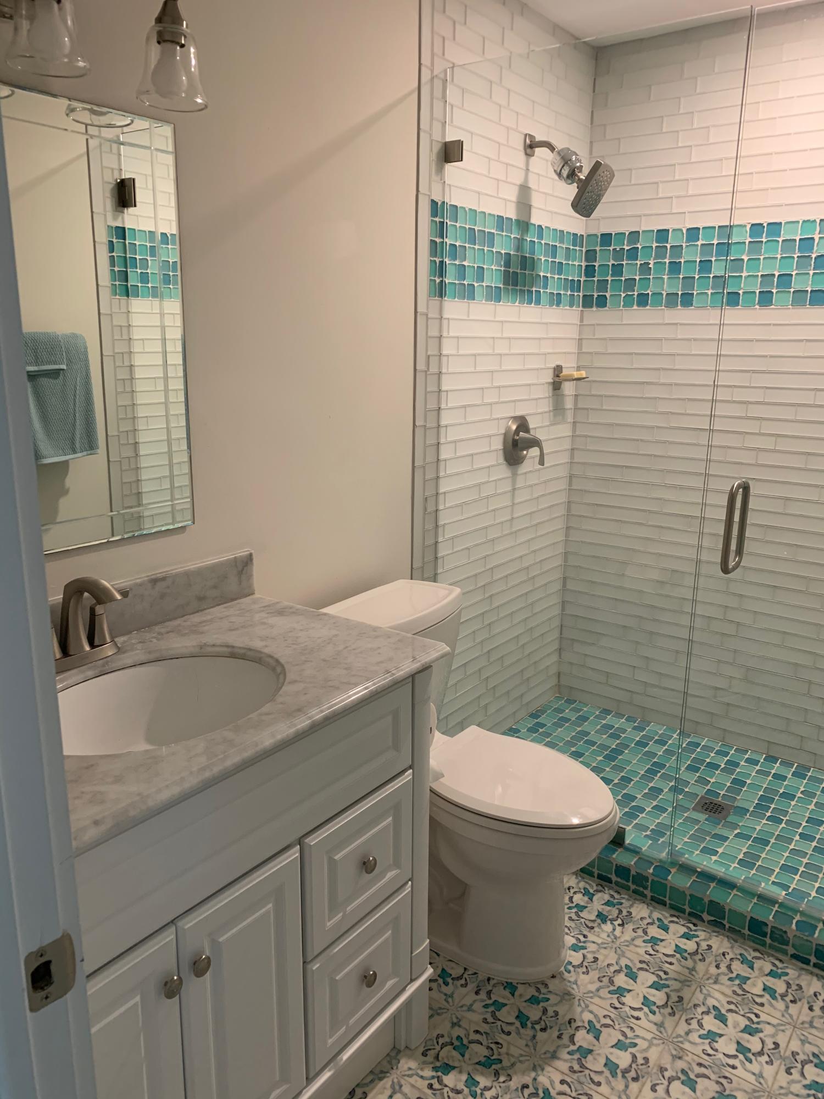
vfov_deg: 67.3
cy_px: 550
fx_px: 825
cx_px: 412
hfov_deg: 53.1
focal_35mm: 26
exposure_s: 1/41
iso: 125
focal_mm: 4.25
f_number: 1.8
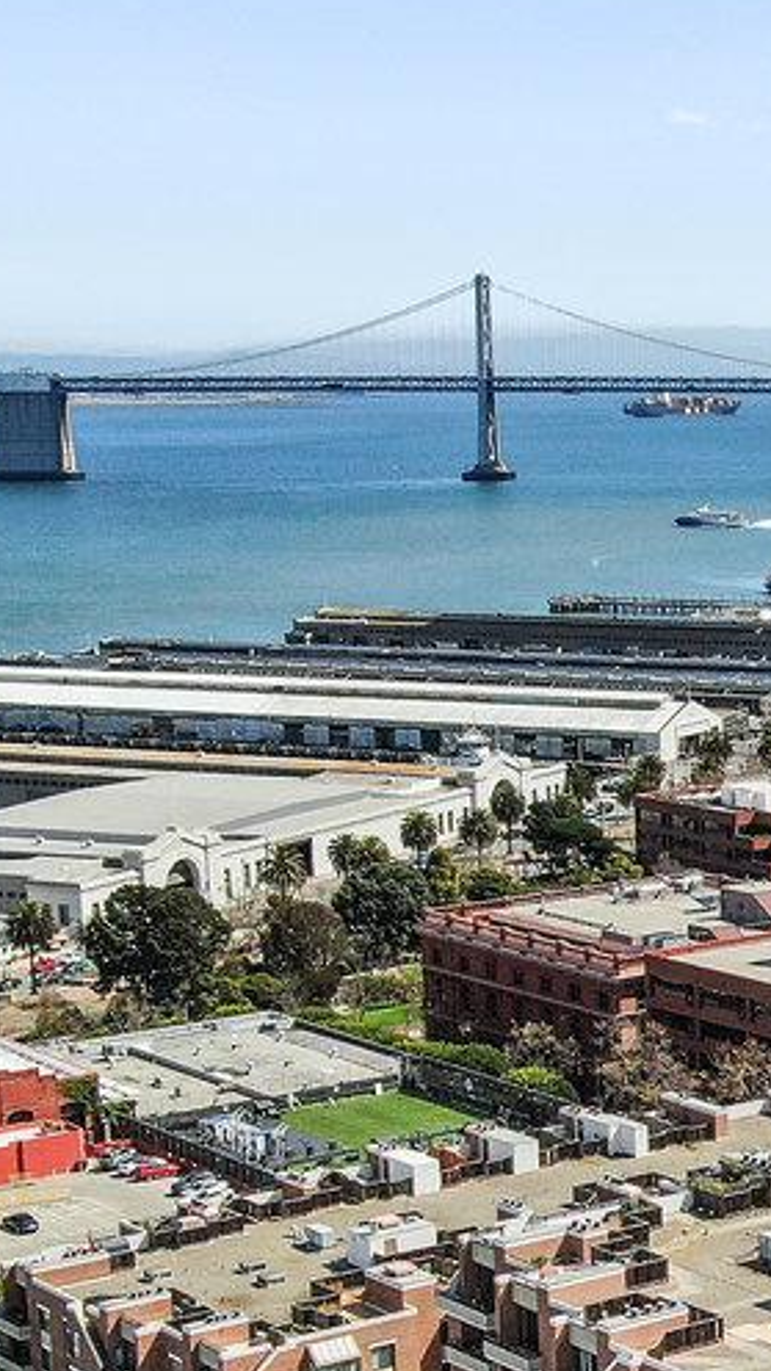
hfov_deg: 13.5
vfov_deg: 24.3
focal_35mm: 87
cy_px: 987
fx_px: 3162
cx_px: 959
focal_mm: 5.57
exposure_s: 1/400
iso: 100
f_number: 3.2
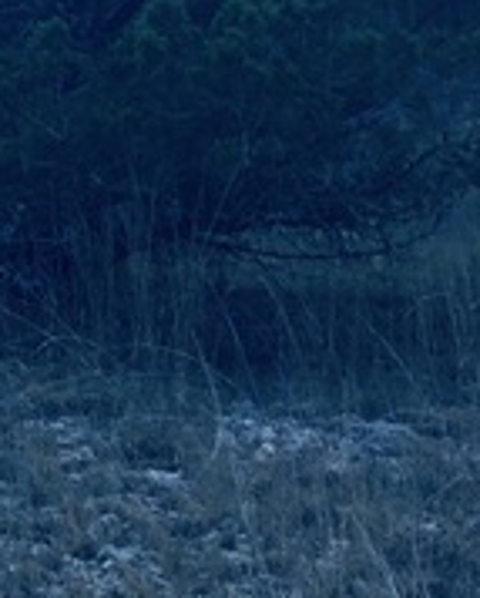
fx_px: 3224
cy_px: -7
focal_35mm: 182
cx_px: -302
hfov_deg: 8.3
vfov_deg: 10.5
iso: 16
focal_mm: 6
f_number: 2.4
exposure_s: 1/979
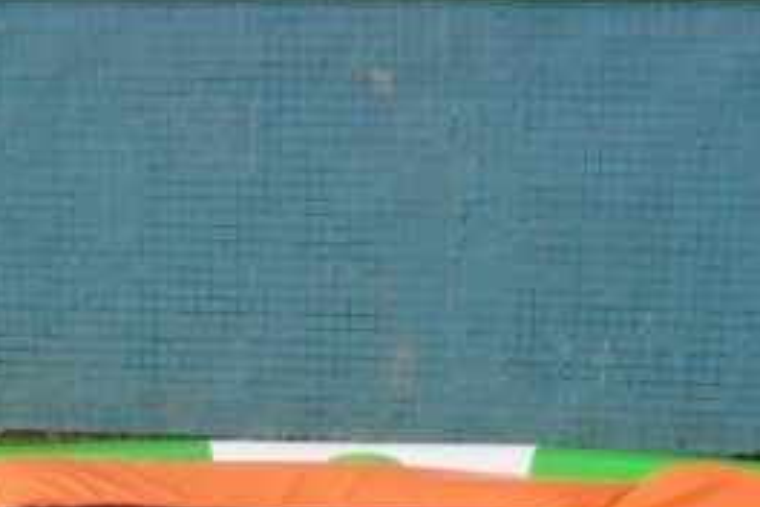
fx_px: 1963
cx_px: 351
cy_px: 742
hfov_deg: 21.9
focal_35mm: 93
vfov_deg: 13.9
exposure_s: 1/160
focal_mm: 16
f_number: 10
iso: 100
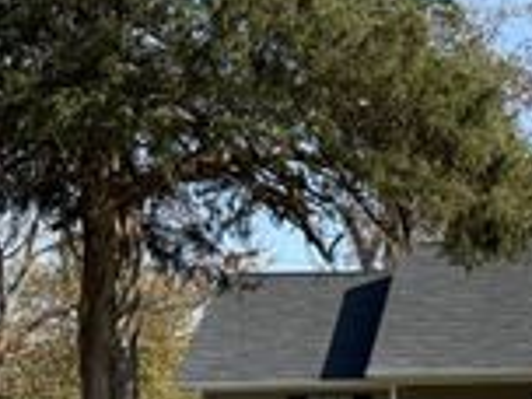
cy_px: 446
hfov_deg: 12.1
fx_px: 2428
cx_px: 704
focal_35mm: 158
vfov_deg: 9.3
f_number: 1.78
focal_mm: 6.76
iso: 64
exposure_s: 1/2667
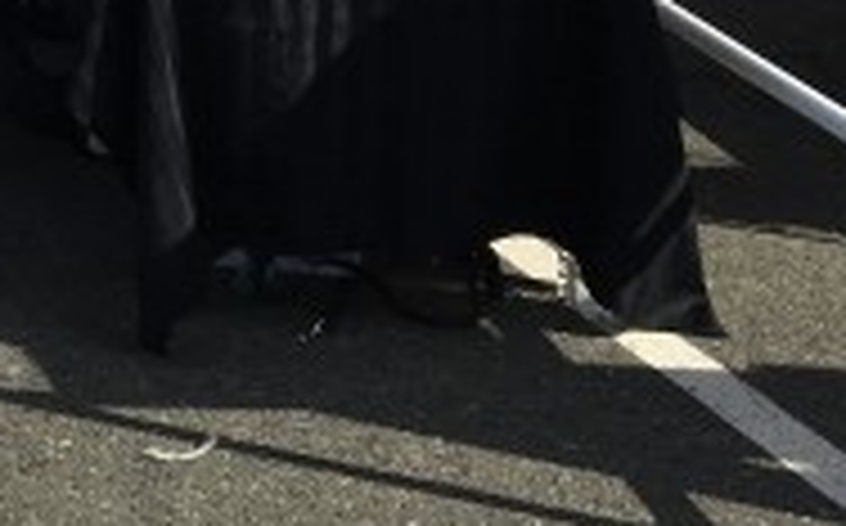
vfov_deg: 10.6
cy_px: -418
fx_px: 2671
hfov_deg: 16.4
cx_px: -421
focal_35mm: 116
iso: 25
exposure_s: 1/3497
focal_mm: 4.15
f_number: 2.2
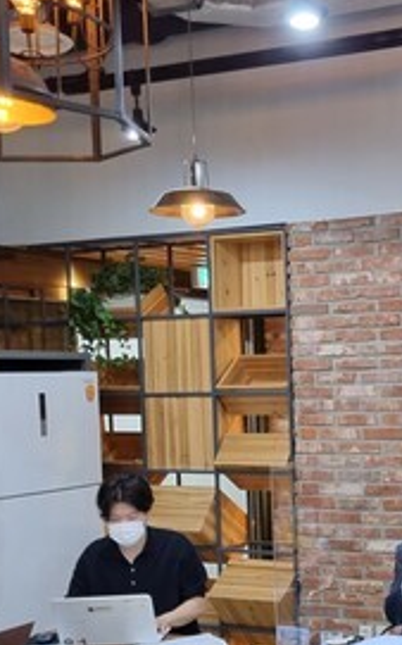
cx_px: 471
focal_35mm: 61
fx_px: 1071
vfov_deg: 33.1
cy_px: 455
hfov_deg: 20.1
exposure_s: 1/40
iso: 200
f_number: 1.8
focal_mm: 5.4
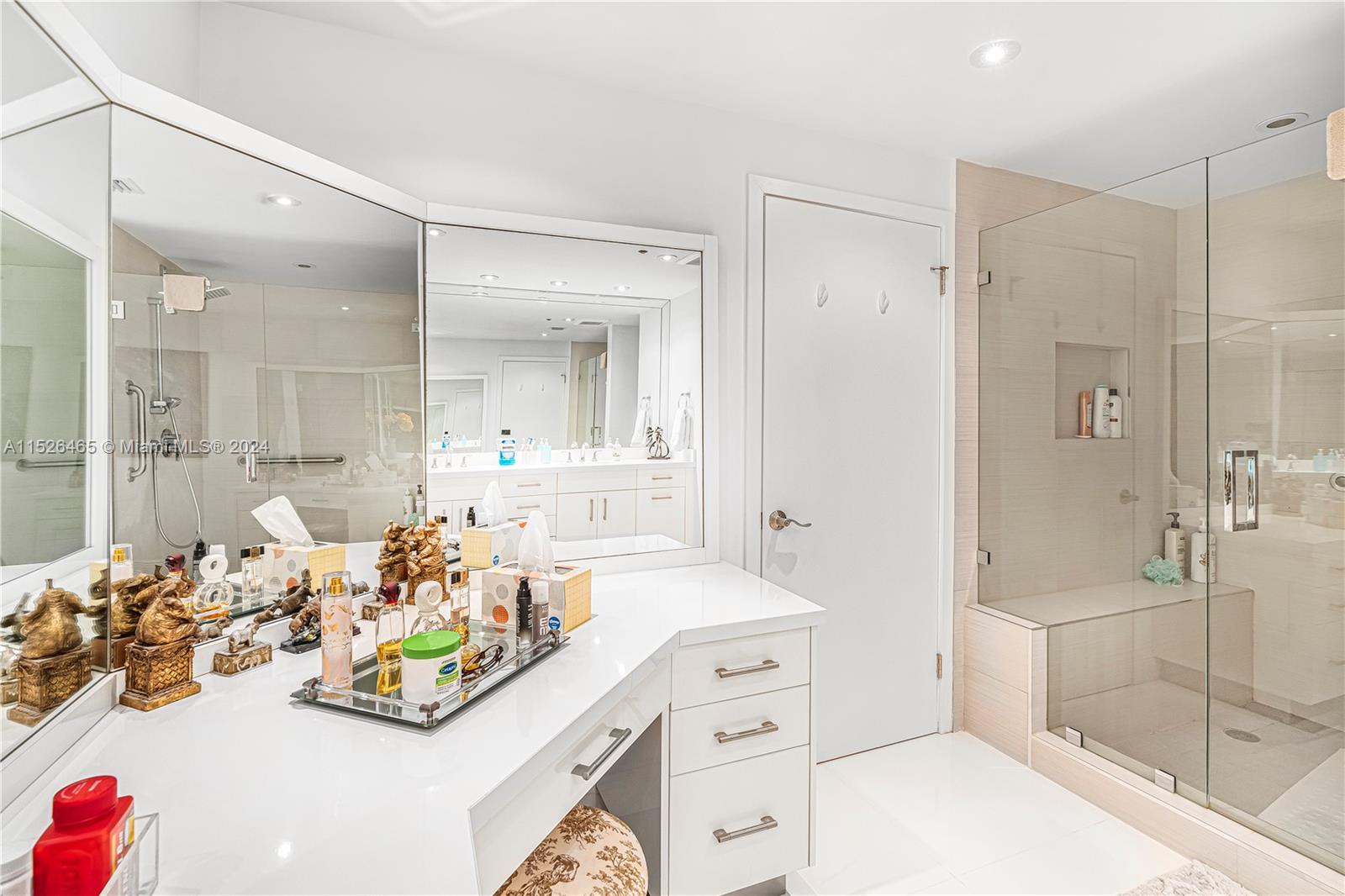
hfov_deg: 96.7
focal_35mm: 16
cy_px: 448
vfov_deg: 73.7
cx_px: 672
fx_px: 598
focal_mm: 16
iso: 1000
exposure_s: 1/6
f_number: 9
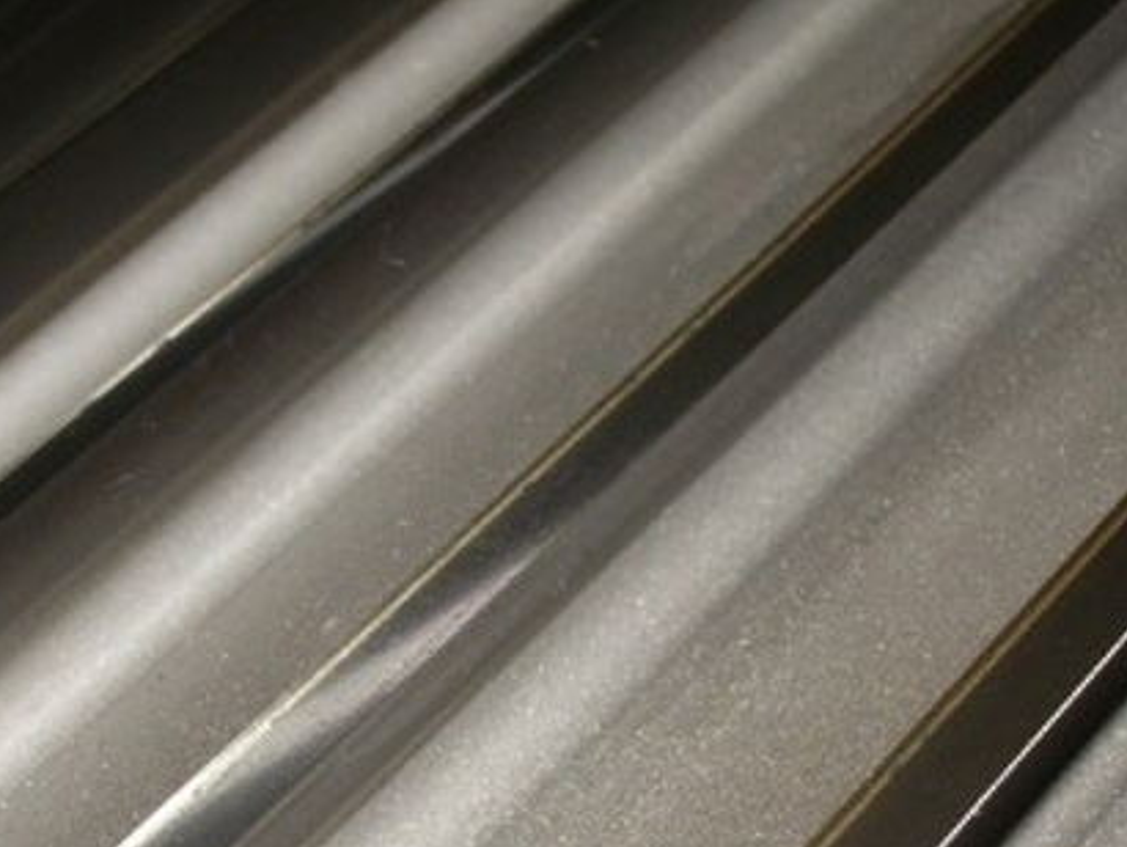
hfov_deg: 18.0
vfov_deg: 13.6
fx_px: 3518
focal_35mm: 108
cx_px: 220
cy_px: 690
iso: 80
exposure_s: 1/50
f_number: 5.6
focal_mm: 10.2
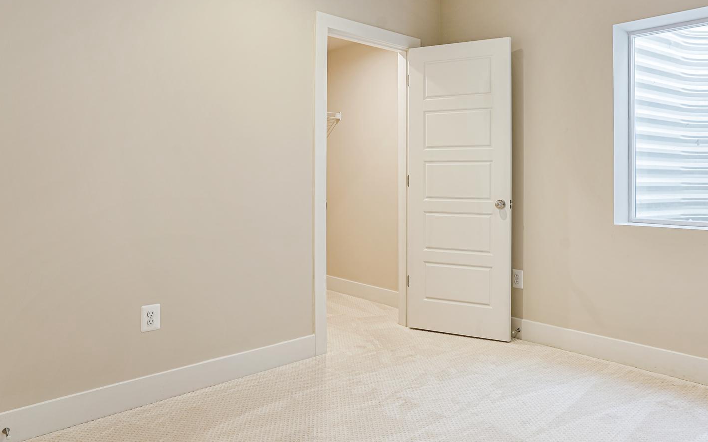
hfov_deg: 72.0
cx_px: 411
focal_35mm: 25
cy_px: 193
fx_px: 482
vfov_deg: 49.2
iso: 100
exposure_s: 1/5
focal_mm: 17
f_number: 8
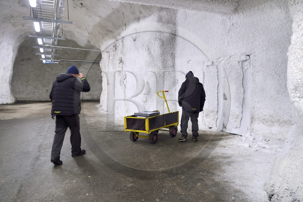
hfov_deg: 65.5
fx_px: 236
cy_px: 101
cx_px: 152
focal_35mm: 28
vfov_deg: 46.4
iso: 800
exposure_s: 1/40
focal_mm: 28
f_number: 3.5
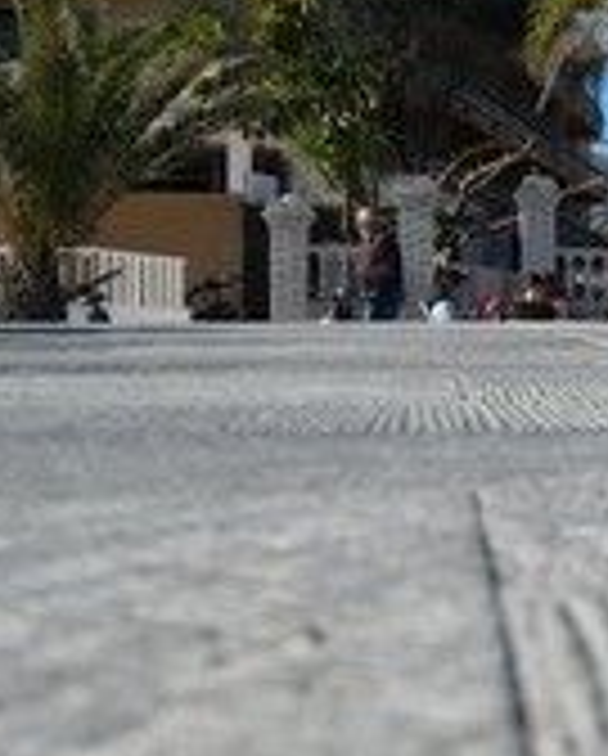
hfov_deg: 20.9
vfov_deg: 29.5
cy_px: 349
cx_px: 865
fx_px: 1436
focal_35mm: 64
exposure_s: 1/725
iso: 100
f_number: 2.8
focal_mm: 4.5
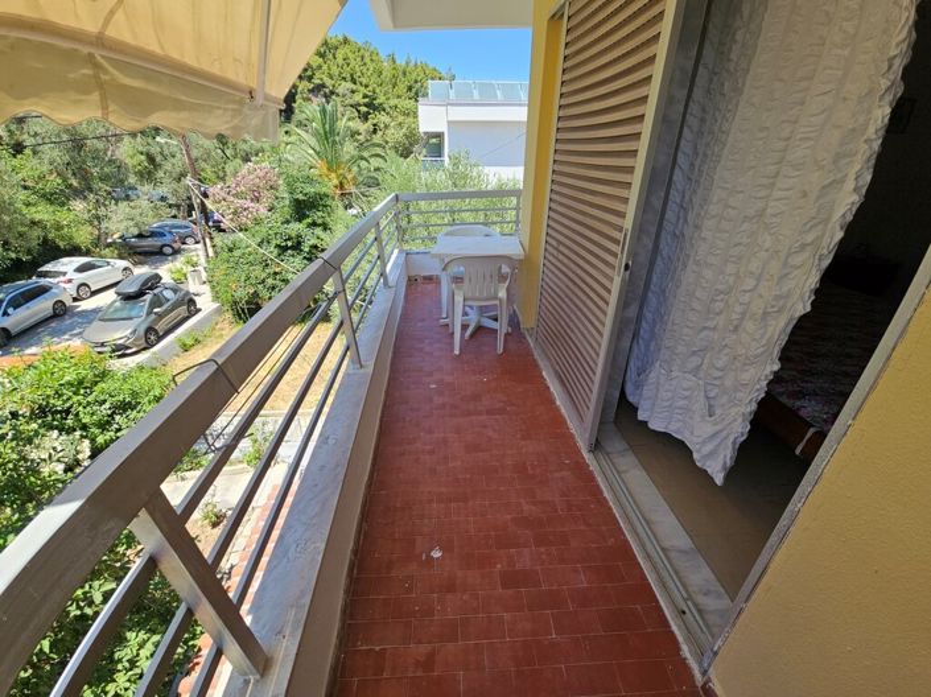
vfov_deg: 89.9
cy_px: 348
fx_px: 349
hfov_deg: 106.2
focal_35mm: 13
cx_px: 466
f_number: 2.2
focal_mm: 2.2
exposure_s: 1/786
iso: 64
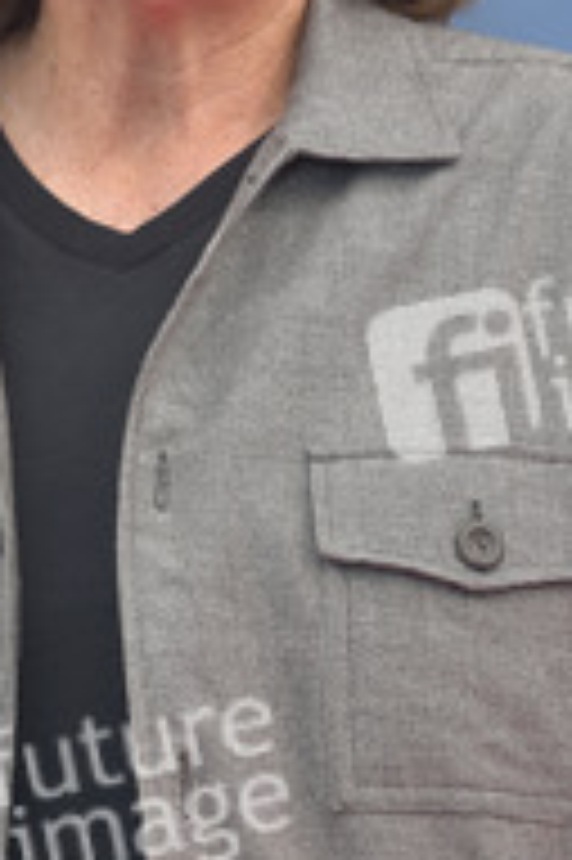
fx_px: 4751
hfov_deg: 6.9
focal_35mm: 199
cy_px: 131
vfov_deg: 10.3
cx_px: 191
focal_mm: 95
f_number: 7.1
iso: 250
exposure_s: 1/250
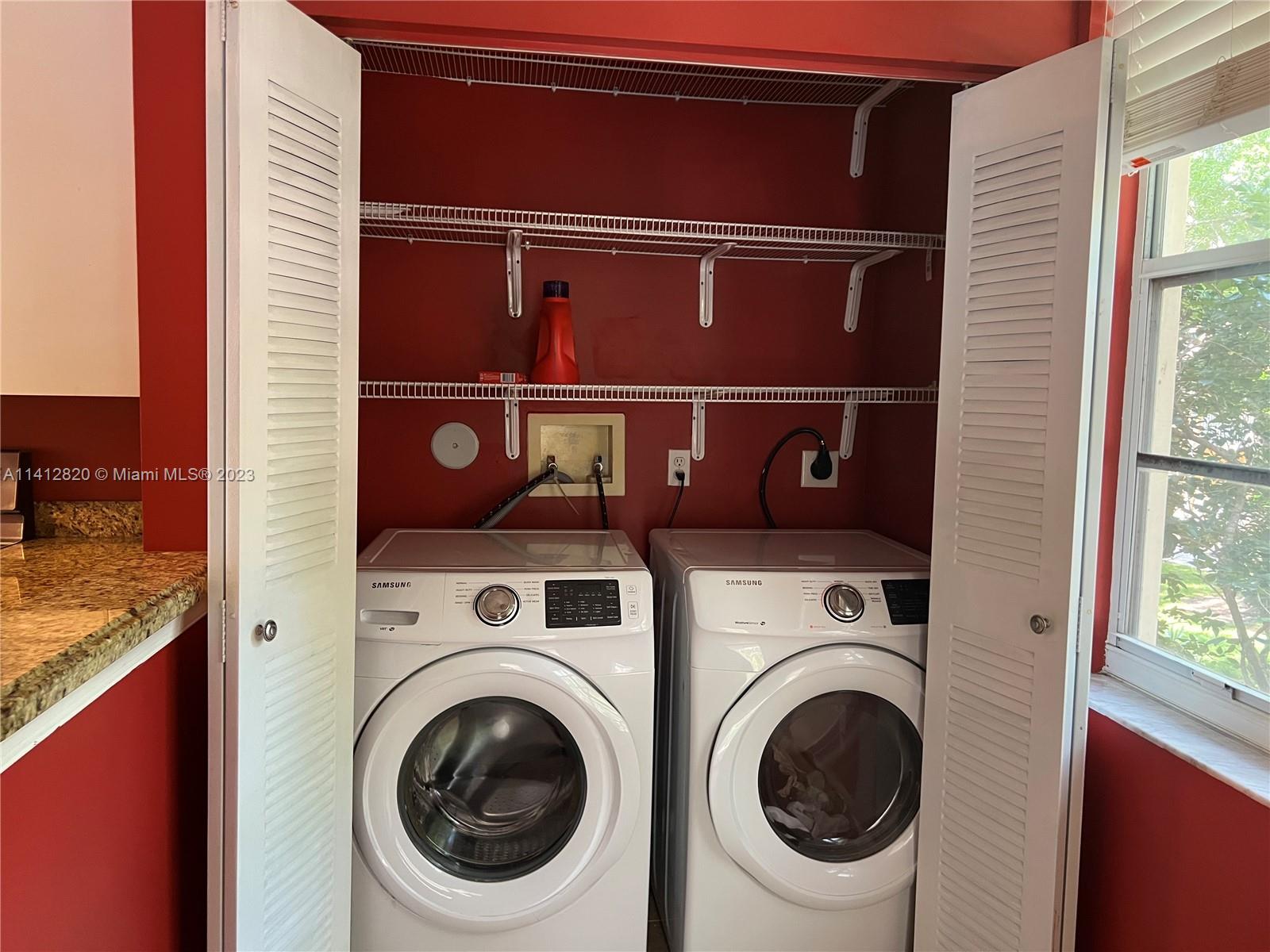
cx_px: 635
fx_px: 954
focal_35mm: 26
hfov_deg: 67.3
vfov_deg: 53.1
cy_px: 476
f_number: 1.5
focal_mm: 5.7
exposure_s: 1/60
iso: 250
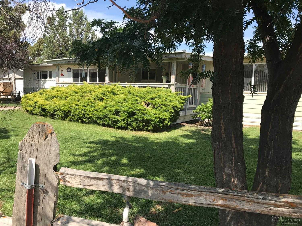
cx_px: 151
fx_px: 244
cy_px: 113
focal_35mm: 28
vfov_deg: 49.7
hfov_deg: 63.5
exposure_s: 1/1212
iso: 20
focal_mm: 3.99
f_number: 1.8
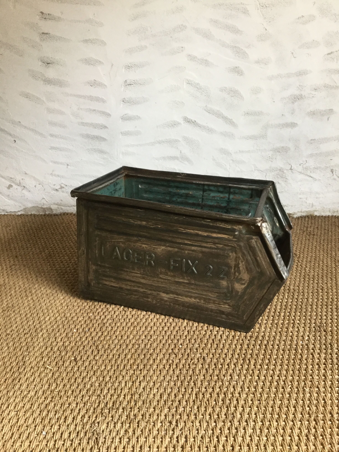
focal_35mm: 31
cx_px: 170
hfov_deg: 45.4
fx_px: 405
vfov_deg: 58.4
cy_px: 226
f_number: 2.4
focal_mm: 3.3
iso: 64
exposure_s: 1/33
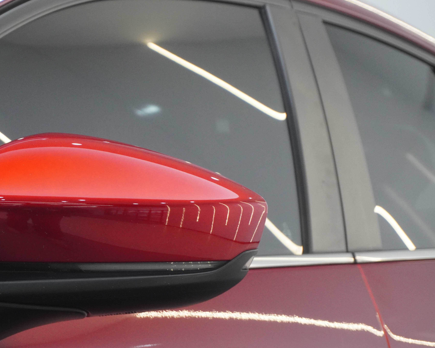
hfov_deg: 16.2
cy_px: 215
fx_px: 1519
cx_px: 84
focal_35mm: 118
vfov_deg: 13.1
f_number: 6.3
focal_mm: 50
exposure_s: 1/80
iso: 2000
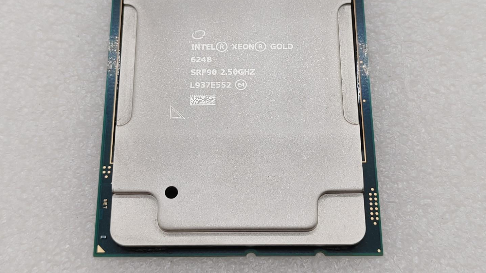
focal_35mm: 57
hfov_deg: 36.6
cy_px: 99
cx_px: 244
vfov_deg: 21.0
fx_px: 735
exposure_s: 1/129
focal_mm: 4.36
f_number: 1.8
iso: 50
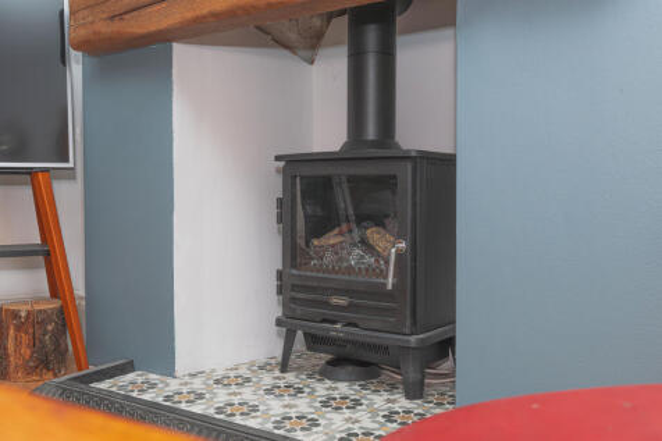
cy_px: 220
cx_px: 331
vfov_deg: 37.8
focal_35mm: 35
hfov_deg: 54.5
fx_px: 643
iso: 250
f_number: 10
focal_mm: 35
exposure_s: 1/60
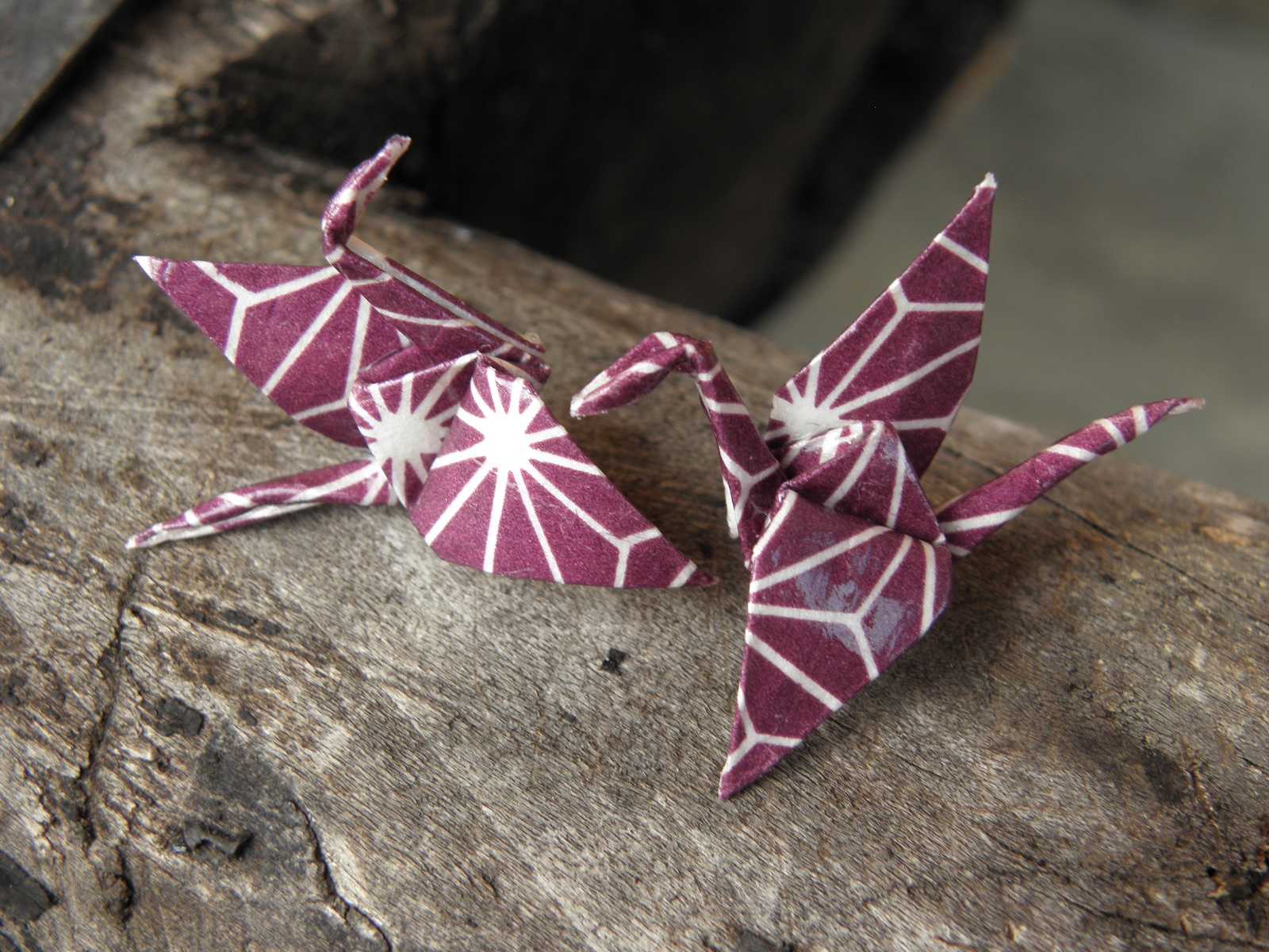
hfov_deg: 37.5
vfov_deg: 28.6
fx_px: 1870
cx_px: 634
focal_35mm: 51
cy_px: 476
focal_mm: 9.22
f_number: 3.5
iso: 64
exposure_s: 1/60
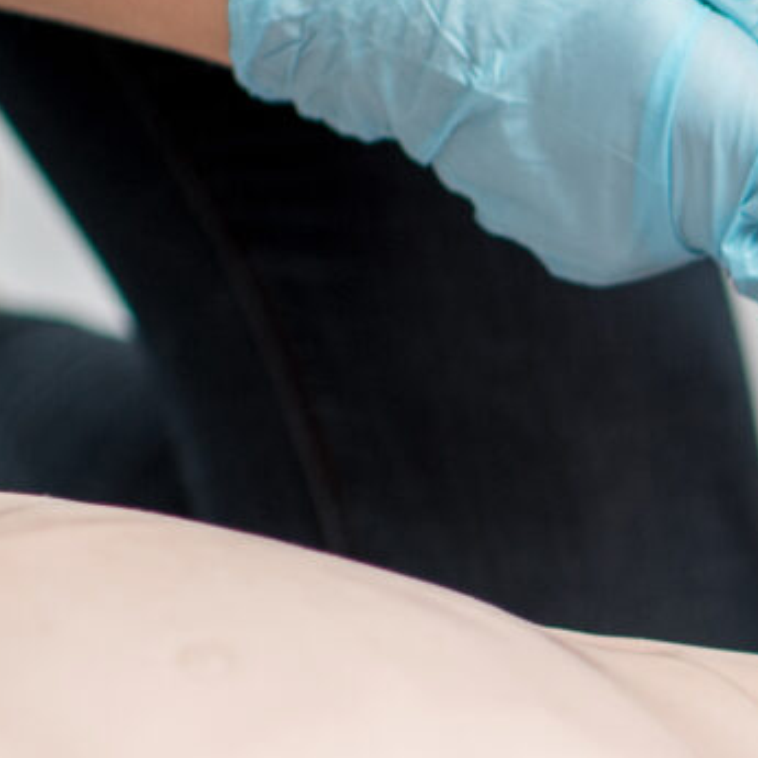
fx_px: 5475
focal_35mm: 221
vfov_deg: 7.9
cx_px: 1406
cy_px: 616
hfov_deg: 7.7
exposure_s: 1/160
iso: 250
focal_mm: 35
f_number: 2.2
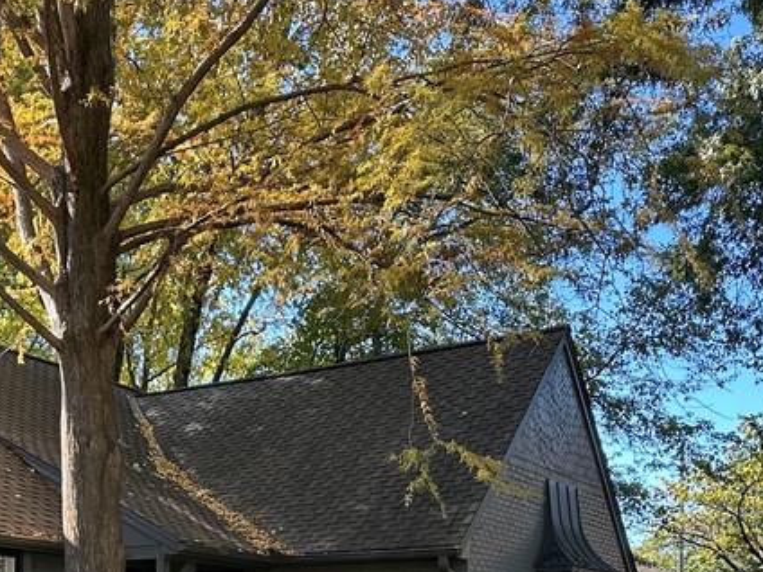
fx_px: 1278
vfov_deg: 23.2
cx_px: 83
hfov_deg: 31.7
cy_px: 684
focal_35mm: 58
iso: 80
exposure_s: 1/473
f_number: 1.78
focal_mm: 6.86
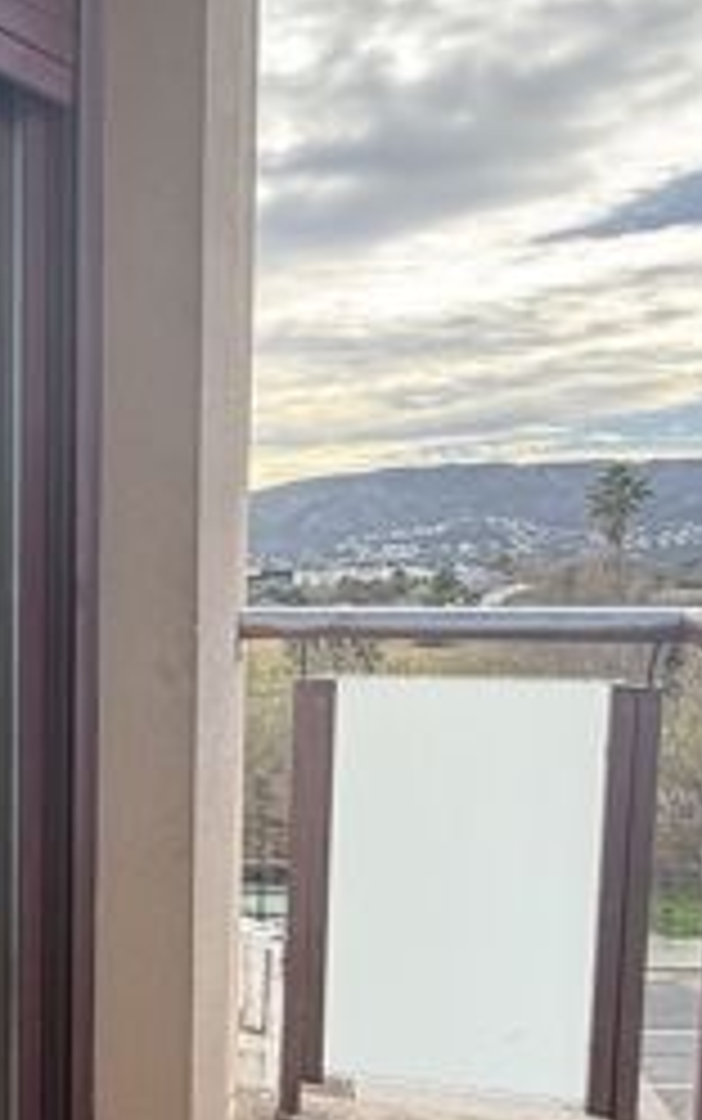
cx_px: -205
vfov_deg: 46.9
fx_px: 1283
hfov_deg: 26.2
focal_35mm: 42
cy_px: 661
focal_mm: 2.22
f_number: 2.2
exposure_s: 1/390
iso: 50
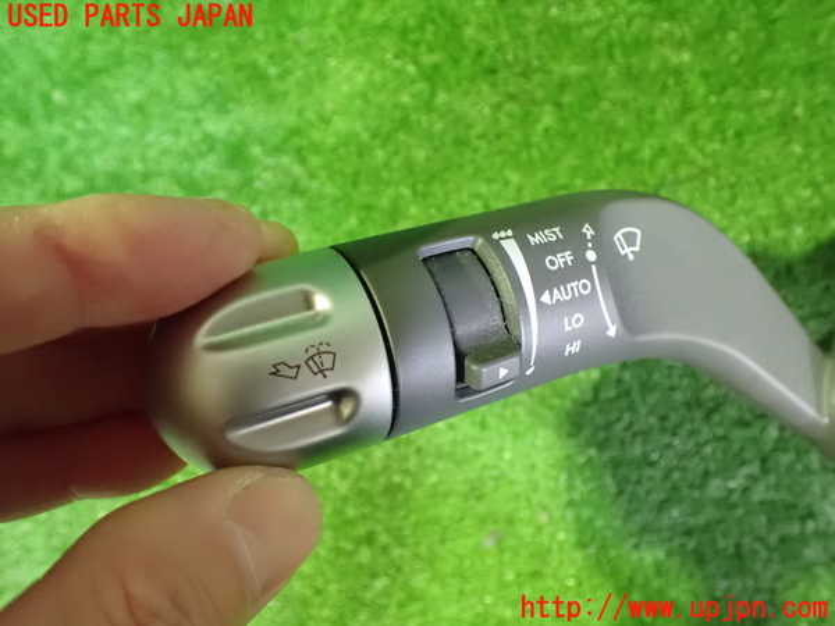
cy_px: 313
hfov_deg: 60.0
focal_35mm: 30
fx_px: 724
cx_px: 418
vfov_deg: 46.8
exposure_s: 1/30
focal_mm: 5.4
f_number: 2.3
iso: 1600
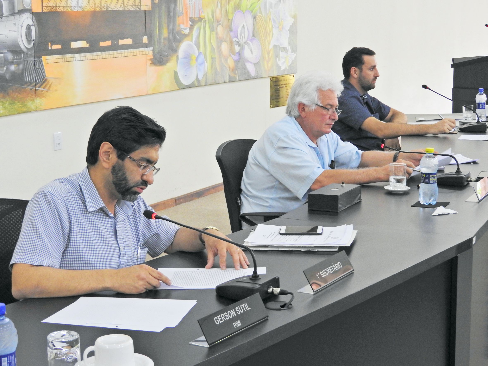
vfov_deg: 21.0
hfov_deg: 27.8
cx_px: 244
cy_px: 183
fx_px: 987
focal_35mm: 70
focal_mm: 12.5
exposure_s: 1/15
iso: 400
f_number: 4.5
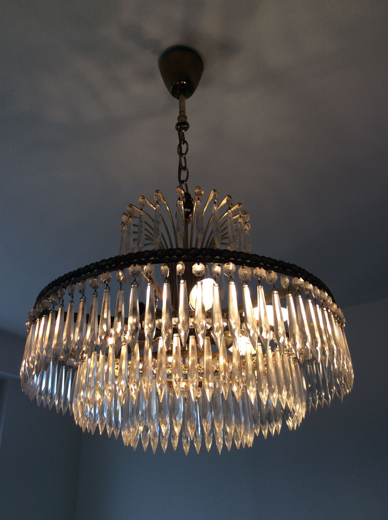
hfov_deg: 44.1
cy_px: 260
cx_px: 194
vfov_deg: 56.9
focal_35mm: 32
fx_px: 480
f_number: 2.4
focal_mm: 3.3
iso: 32
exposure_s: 1/100
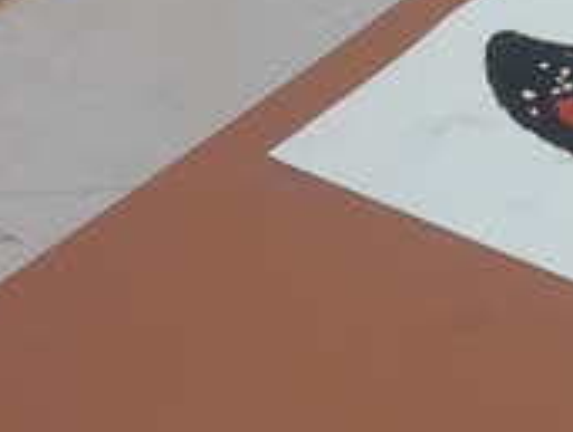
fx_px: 2090
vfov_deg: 11.5
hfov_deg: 14.3
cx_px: 935
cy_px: -144
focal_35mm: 126
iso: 80
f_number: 1.8
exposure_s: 1/60
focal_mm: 4
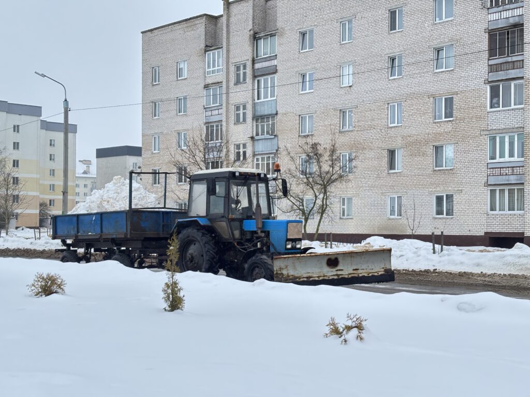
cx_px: 265
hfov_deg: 36.8
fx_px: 796
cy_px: 198
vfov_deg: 28.0
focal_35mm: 52
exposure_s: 1/335
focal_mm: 5.96
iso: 32
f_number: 1.6
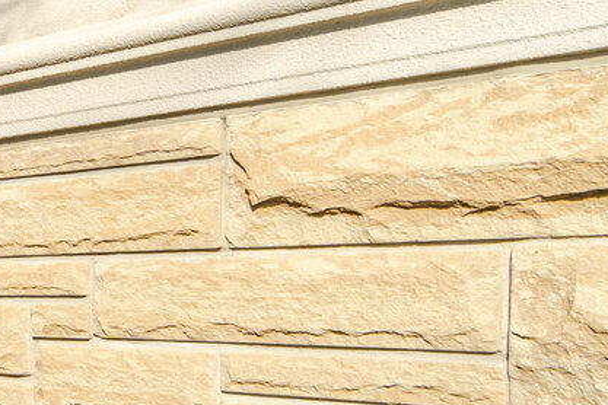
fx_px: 1165
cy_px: 315
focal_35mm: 69
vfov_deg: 19.6
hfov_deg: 19.1
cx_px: -577
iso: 64
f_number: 7.1
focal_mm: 10
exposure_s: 1/160
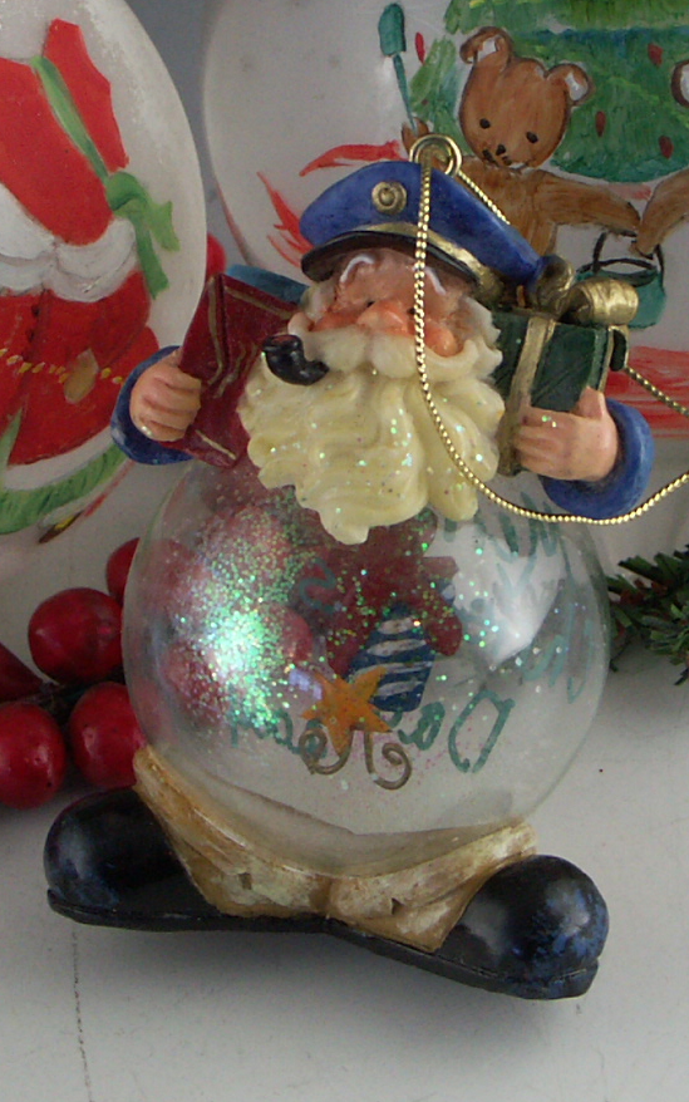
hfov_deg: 11.6
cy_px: 498
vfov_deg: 18.4
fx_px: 3394
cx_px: 446
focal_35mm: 113
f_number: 4
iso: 100
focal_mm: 11.46
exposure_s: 1/80
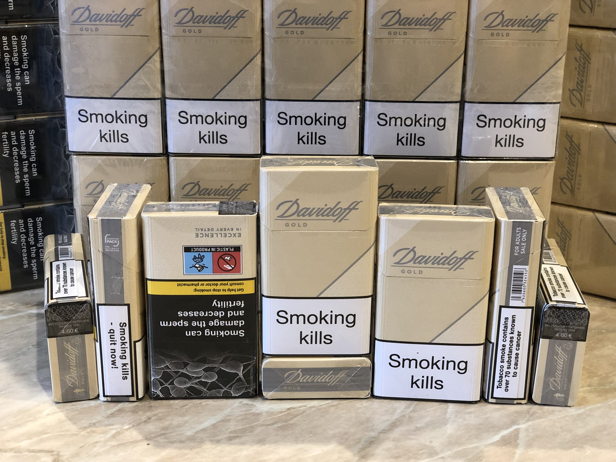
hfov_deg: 36.8
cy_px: 231
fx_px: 925
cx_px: 308
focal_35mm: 52
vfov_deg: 28.0
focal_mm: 6
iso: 160
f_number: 2.4
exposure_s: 1/33
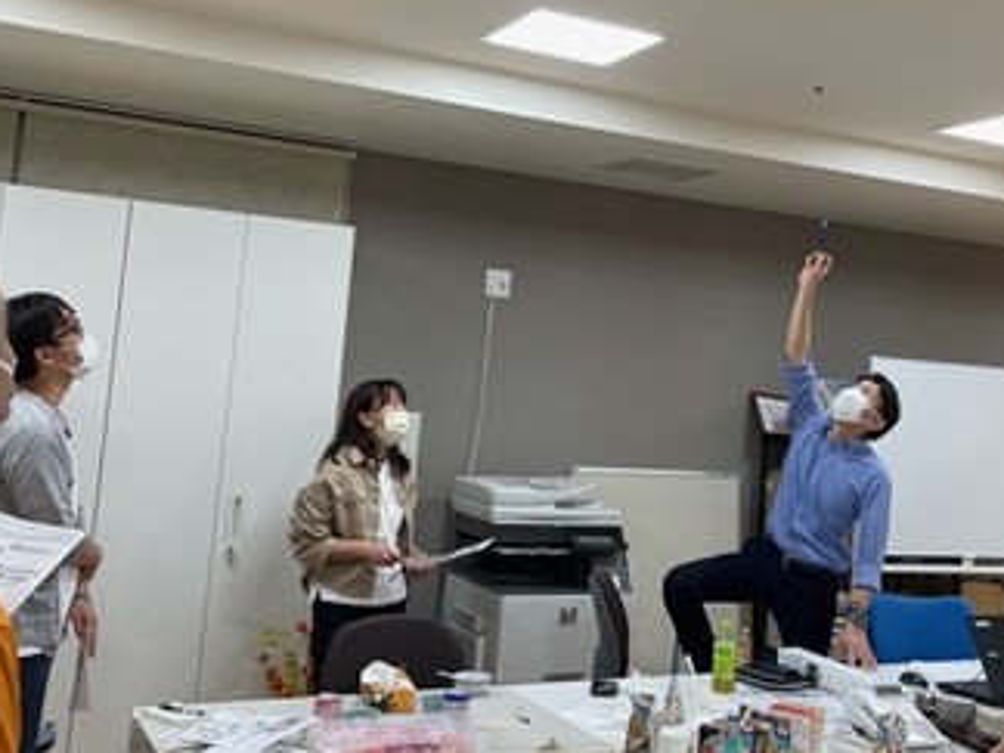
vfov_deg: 32.7
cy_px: 279
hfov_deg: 42.6
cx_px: 637
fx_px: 1276
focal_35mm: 44
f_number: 1.6
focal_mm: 4.2
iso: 100
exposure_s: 1/120
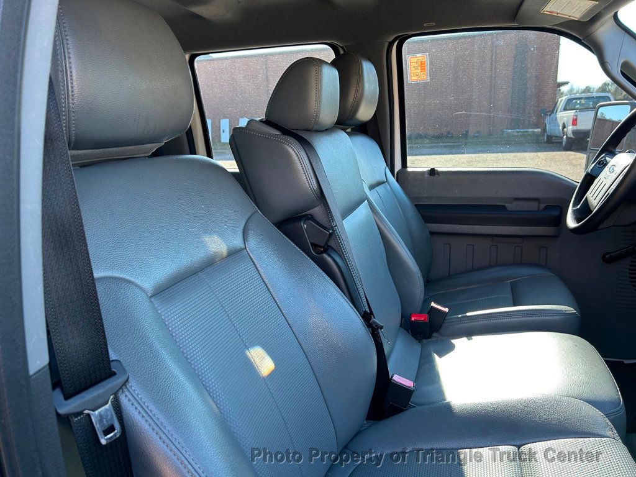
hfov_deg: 67.3
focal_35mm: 26
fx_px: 478
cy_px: 238
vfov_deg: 53.1
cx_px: 318
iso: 40
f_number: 1.5
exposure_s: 1/125
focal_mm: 5.7
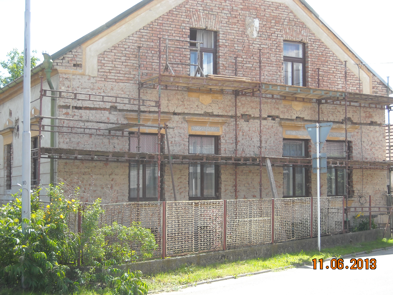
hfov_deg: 31.7
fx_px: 693
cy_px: 148
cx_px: 196
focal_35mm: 61
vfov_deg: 24.0
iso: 64
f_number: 3.5
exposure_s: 1/218
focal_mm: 9.87
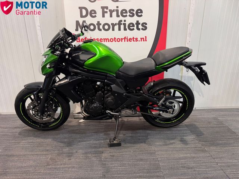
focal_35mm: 24
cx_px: 120
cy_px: 90
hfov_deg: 71.6
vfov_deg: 56.8
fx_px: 166
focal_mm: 6.76
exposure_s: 1/50
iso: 400
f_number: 1.78
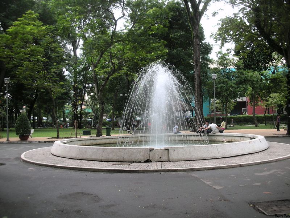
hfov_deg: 52.6
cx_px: 145
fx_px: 293
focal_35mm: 35
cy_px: 109
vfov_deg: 40.7
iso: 50
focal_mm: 5.8
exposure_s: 1/122
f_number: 2.8
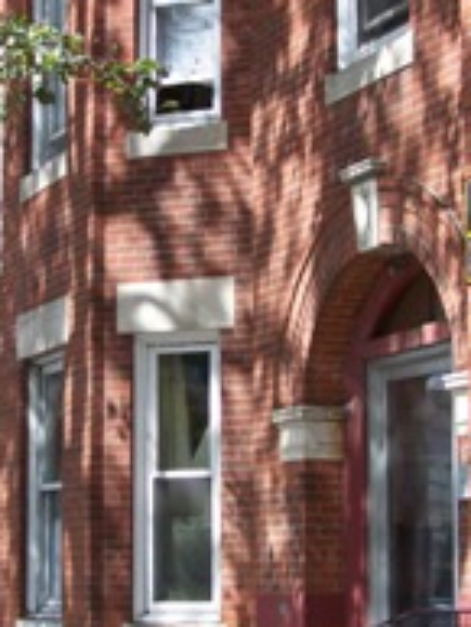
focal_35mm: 102
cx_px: 205
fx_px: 1848
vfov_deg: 19.2
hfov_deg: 14.5
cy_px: 258
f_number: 2.8
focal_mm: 6.3
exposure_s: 1/400
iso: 64
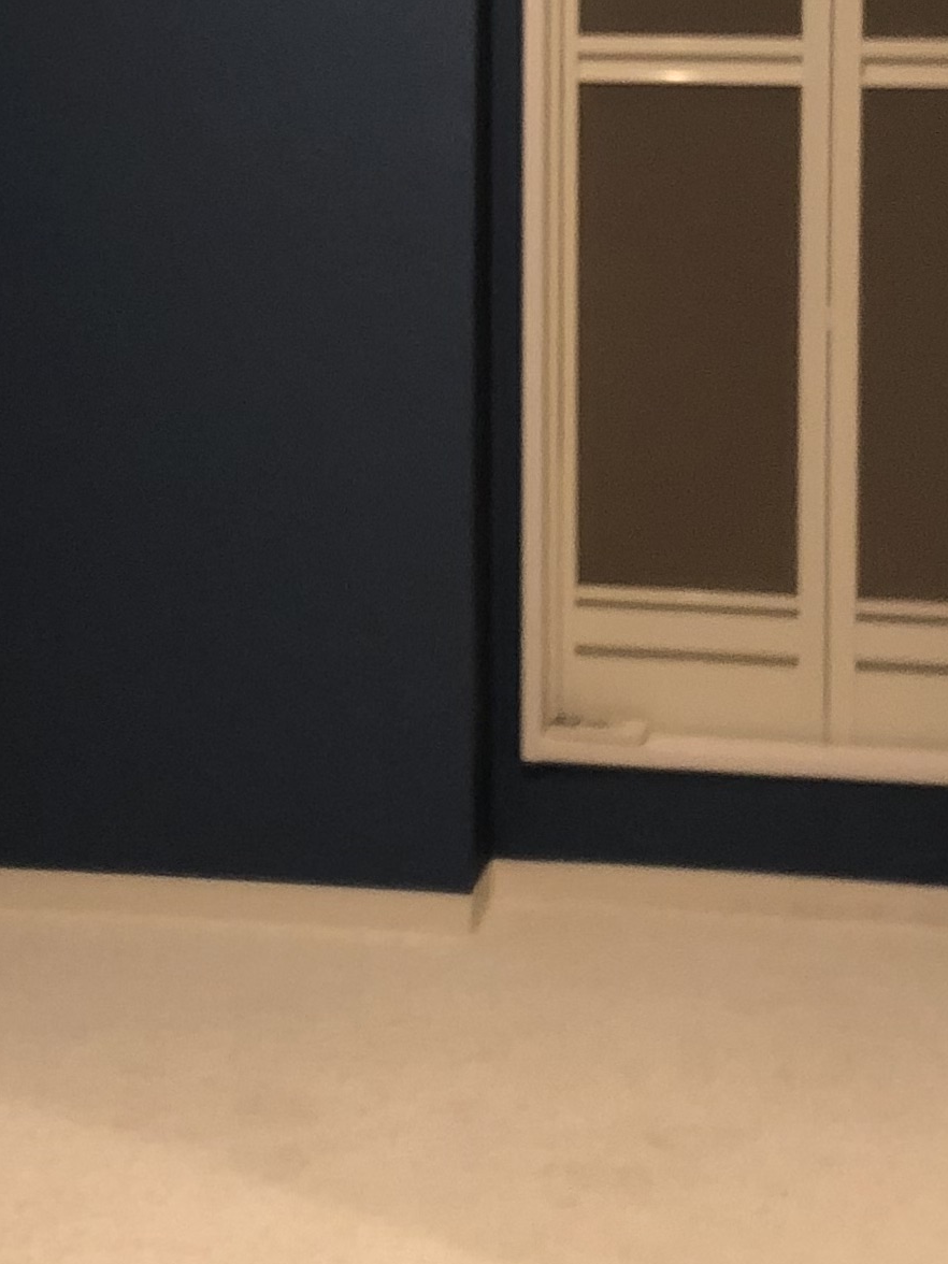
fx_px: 3505
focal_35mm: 96
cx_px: 297
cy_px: 137
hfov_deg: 15.4
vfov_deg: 20.1
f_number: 1.8
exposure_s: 1/17
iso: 100
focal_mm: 3.99
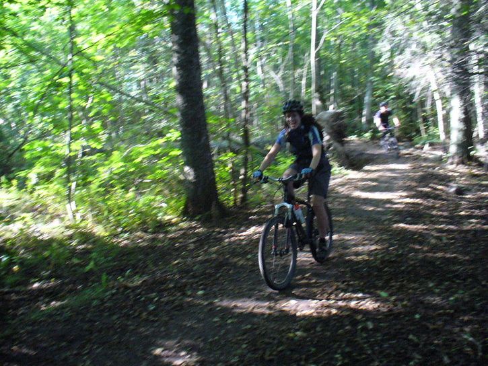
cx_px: 244
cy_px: 183
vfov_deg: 38.7
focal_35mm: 37
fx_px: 522
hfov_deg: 50.1
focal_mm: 6.1
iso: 400
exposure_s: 1/125
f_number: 2.8
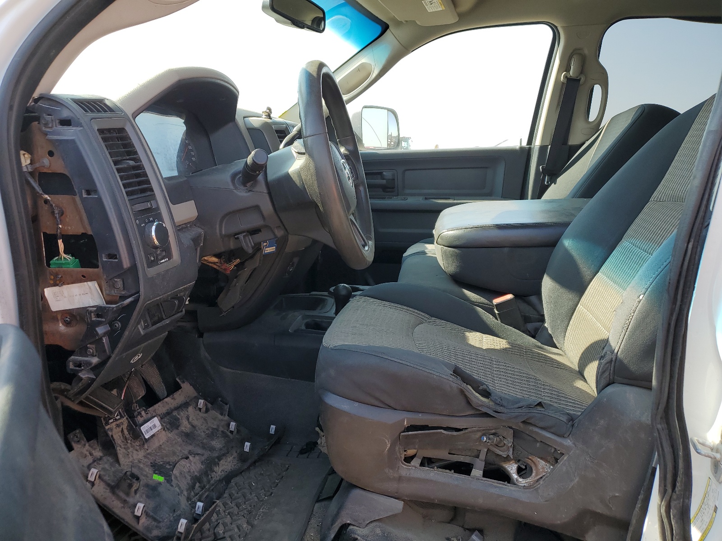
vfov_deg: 53.1
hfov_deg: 67.3
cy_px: 270
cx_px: 361
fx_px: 542
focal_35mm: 26
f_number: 1.5
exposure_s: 1/476
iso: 50
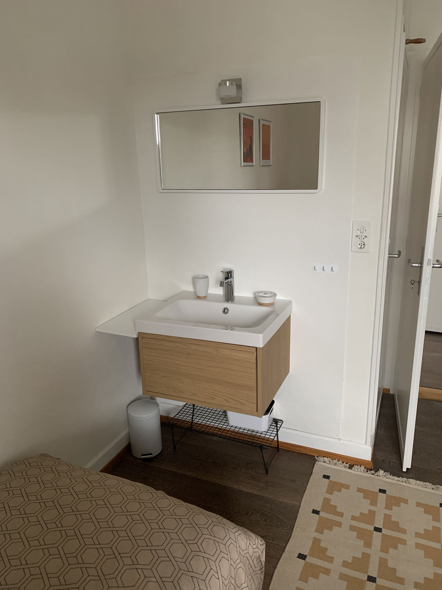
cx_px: 221
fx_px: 443
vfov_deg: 67.3
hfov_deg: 53.1
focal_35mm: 26
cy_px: 295
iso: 400
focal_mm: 4.25
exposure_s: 1/56
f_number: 1.8
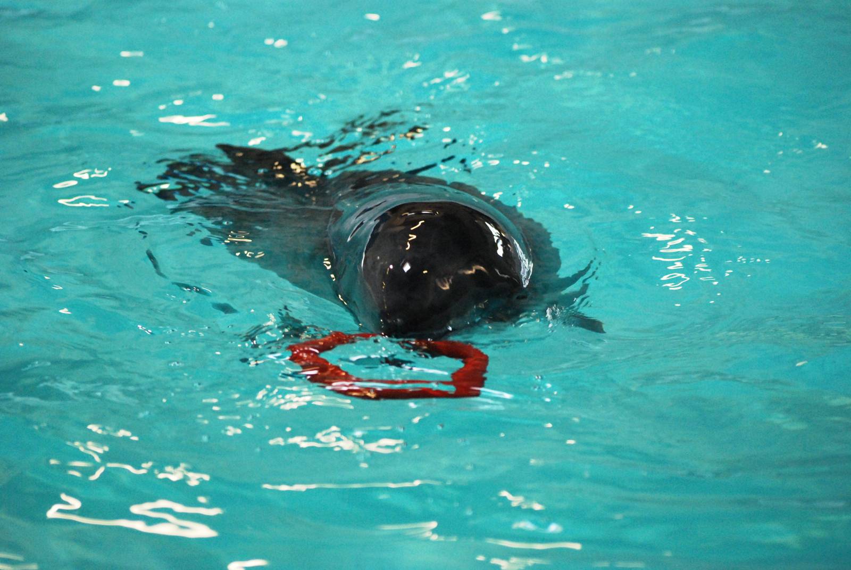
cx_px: 426
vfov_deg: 6.1
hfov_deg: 9.1
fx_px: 5325
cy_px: 285
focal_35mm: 225
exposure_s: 1/160
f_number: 4.5
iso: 1600
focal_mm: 150
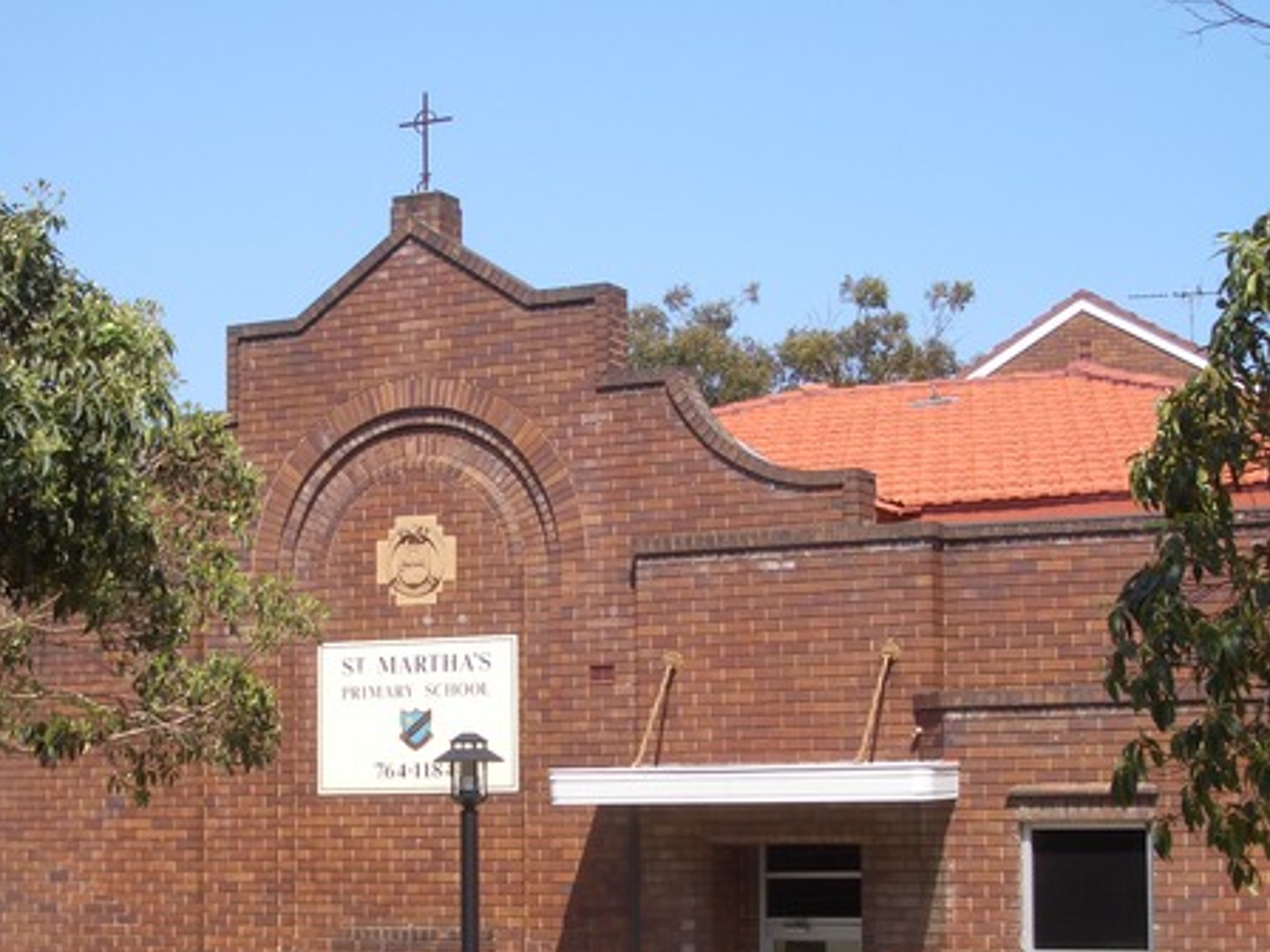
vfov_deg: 20.9
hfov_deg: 27.8
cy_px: 674
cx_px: 604
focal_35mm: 70
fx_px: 2568
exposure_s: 1/250
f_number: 5
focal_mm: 8.2
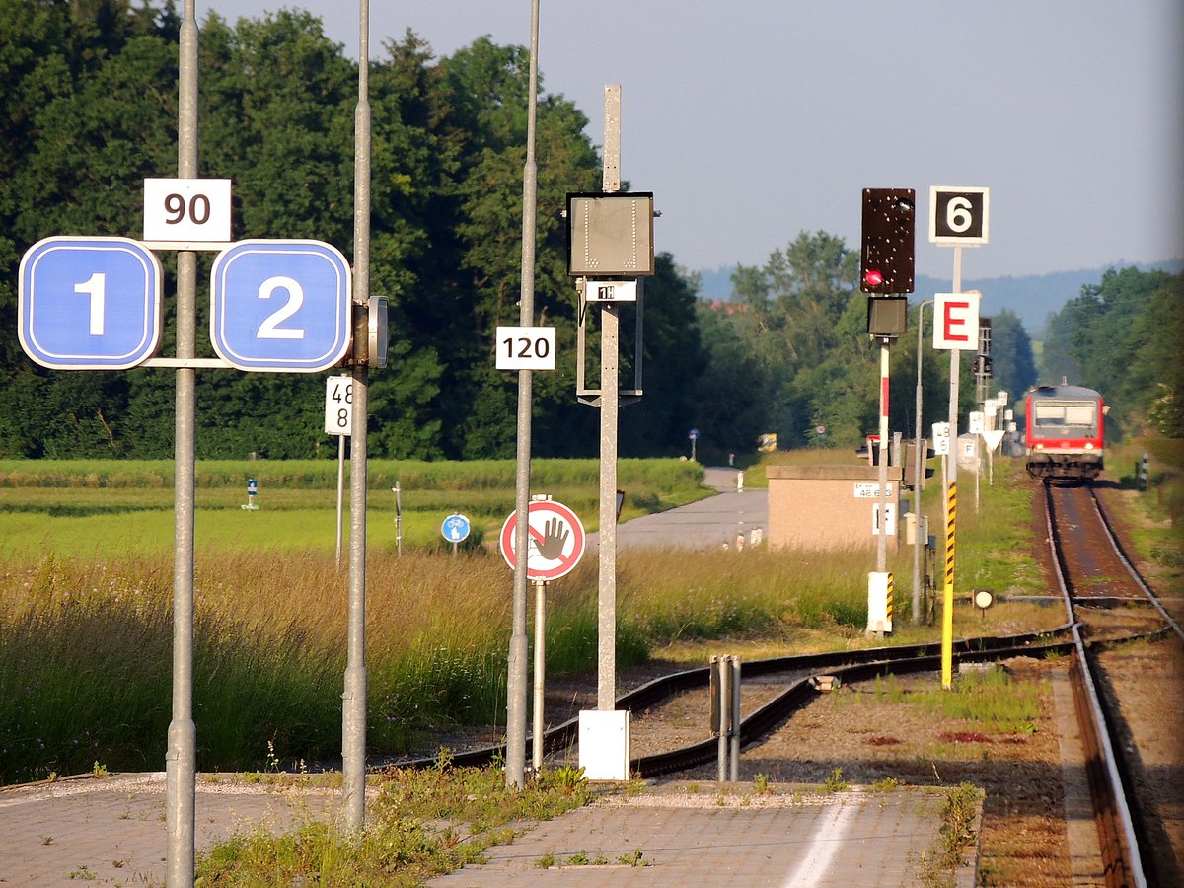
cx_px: 592
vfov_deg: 2.7
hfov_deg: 3.6
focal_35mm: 550
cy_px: 444
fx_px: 18812
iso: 100
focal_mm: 98.1
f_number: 4.9
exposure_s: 1/250
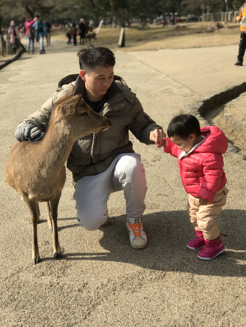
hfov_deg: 25.7
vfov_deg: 33.8
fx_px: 540
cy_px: 164
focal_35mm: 57
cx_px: 123
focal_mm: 6.6
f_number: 2.8
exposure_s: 1/679
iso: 20
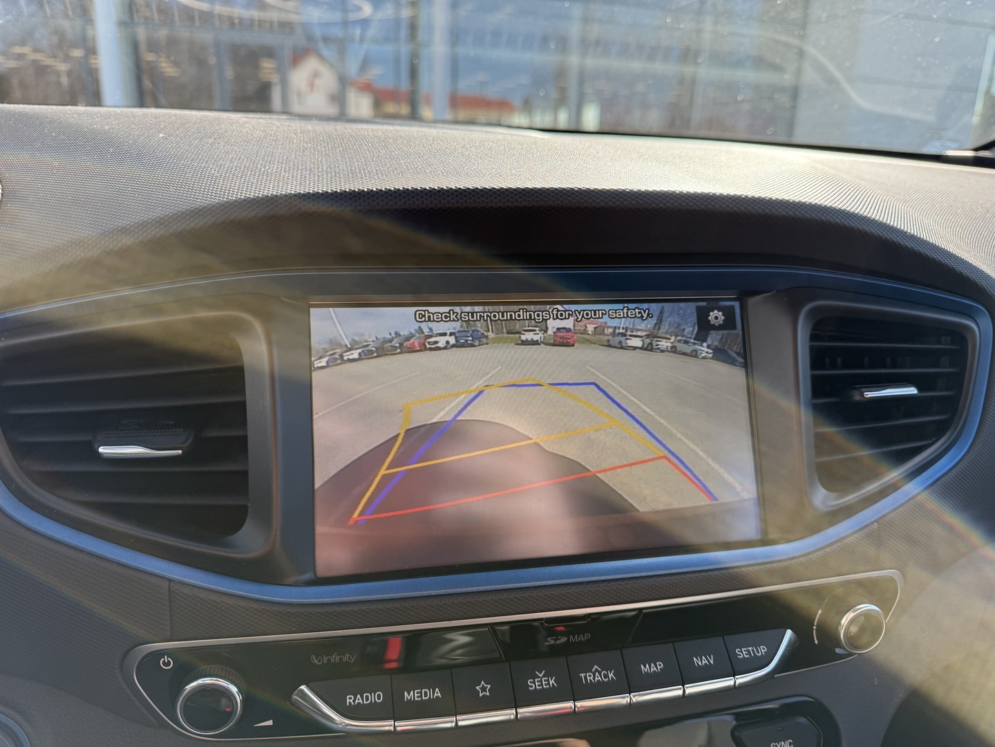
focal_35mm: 24
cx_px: 498
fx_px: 690
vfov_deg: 56.8
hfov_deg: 71.6
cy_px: 374
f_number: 1.78
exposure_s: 1/813
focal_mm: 6.76
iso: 100
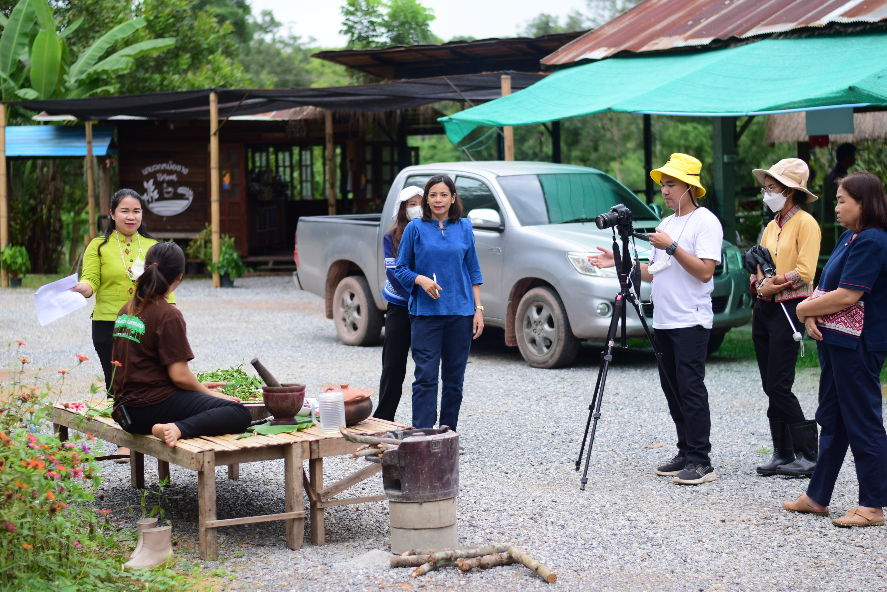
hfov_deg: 27.0
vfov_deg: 18.2
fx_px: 1848
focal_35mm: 75
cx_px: 444
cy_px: 296
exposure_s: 1/320
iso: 100
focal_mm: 50
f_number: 2.2
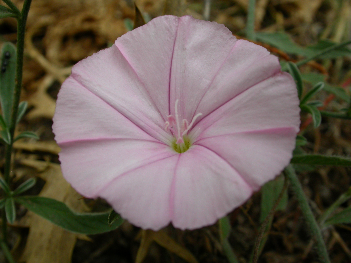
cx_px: 176
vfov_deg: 30.9
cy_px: 132
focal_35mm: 47
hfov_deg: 40.4
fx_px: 477
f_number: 6.4
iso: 100
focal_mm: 9.8
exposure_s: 1/102
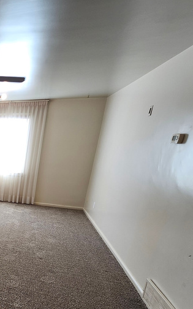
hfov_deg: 29.7
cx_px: -86
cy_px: 205
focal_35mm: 28
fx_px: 236
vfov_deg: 64.8
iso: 80
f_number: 2.2
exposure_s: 1/60
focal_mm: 1.74
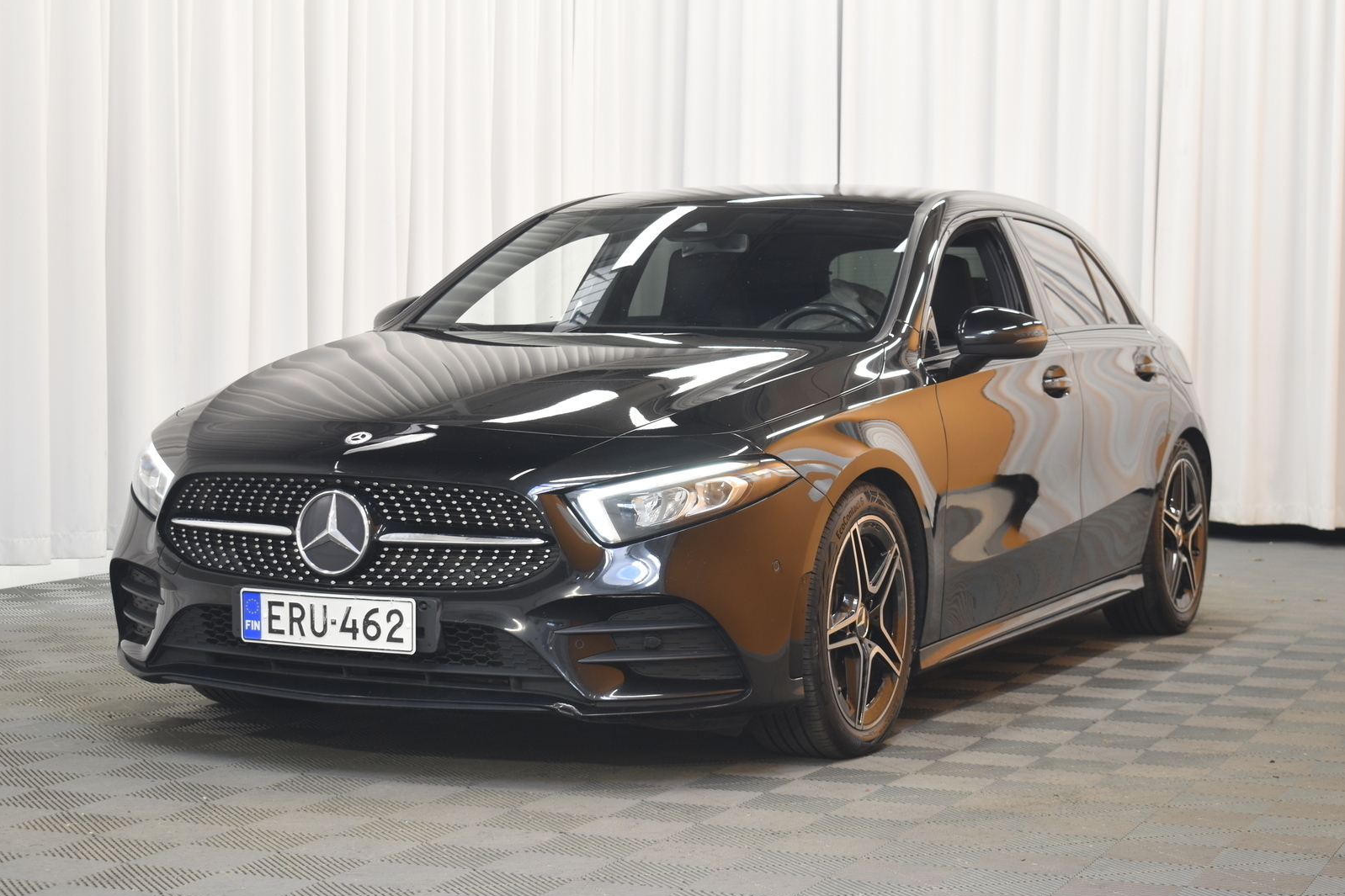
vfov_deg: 18.7
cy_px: 452
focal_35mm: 73
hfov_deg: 27.7
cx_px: 665
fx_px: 2727
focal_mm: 48
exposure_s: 1/3
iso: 200
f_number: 5.3
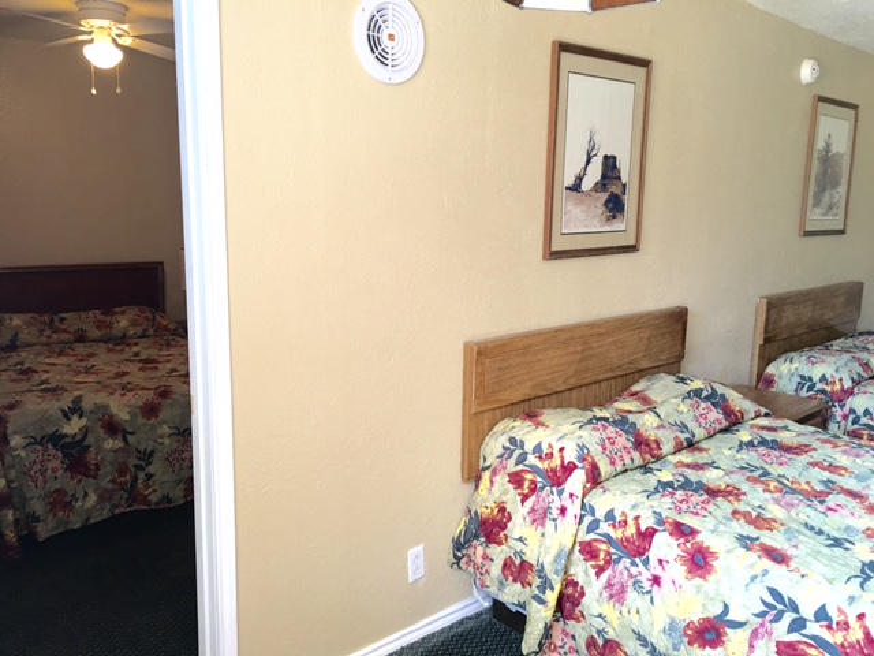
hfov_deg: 61.7
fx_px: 732
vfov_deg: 48.2
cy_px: 328
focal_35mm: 29
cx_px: 437
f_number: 2.2
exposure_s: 1/15
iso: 25
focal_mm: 4.15
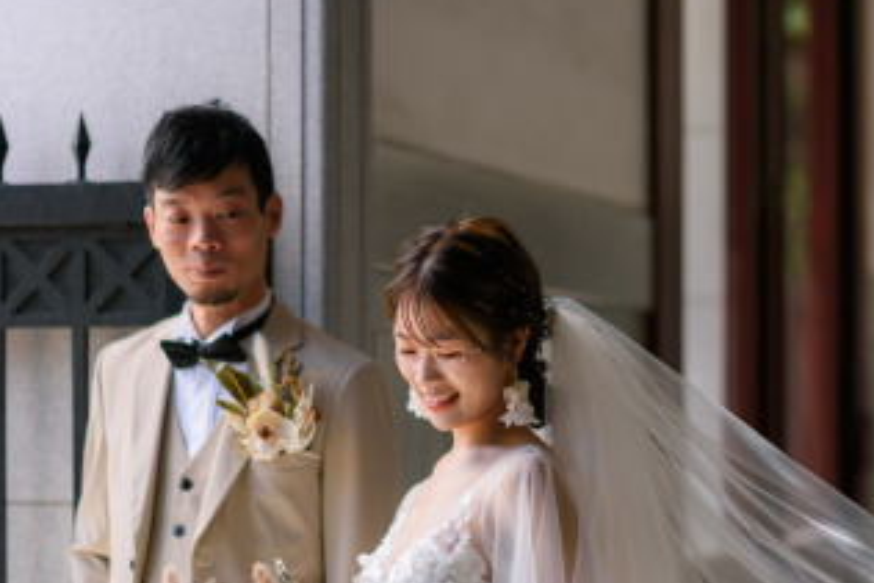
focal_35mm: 129
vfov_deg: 10.6
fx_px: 3133
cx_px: 437
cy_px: 405
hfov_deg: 15.9
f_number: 2
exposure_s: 1/1000
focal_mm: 85
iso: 50
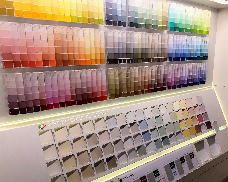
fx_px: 189
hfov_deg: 62.2
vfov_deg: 51.5
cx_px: 116
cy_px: 93
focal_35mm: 28
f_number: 1.8
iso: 25
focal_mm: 4.25
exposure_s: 1/181
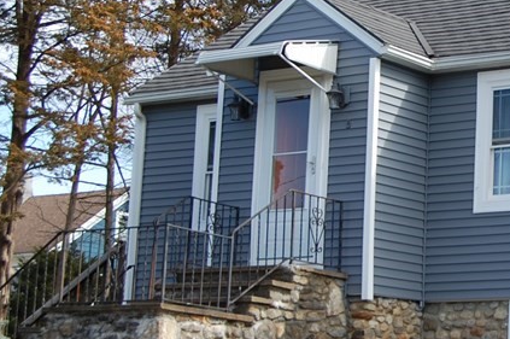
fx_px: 1800
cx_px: 547
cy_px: 153
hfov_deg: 15.7
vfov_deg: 10.8
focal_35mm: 127
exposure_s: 1/250
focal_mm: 35
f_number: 8
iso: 200
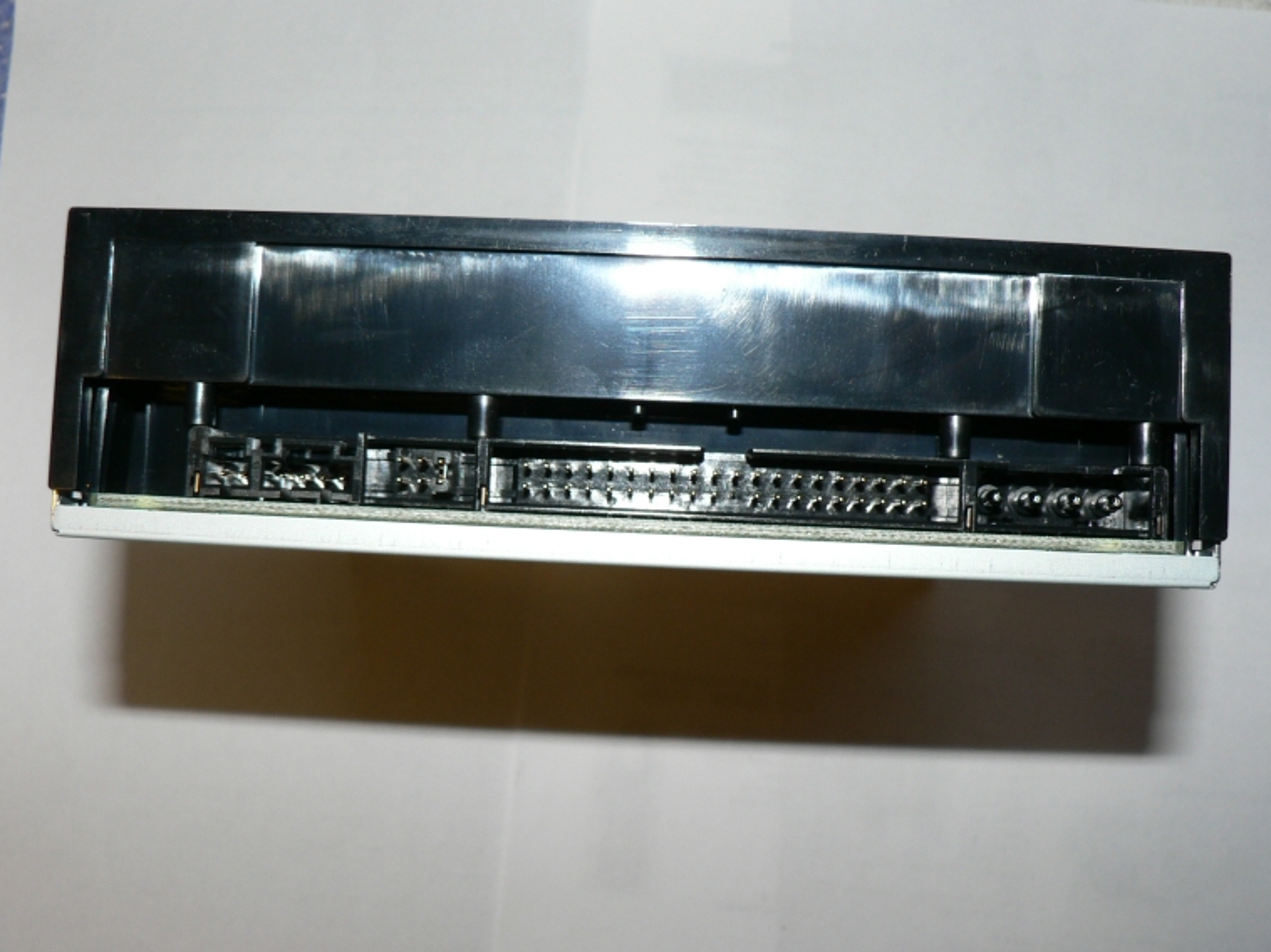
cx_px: 609
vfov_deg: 37.7
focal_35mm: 38
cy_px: 484
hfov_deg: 49.0
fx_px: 1395
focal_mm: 6
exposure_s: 1/60
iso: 80
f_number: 4
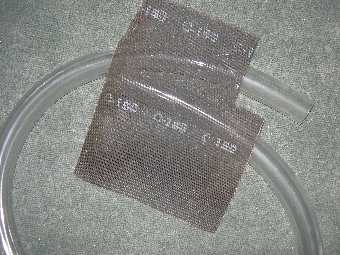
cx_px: 183
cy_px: 136
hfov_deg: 44.8
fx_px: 413
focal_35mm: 42
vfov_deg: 34.3
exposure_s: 1/60.1
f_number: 2.8
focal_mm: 7.8
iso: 64
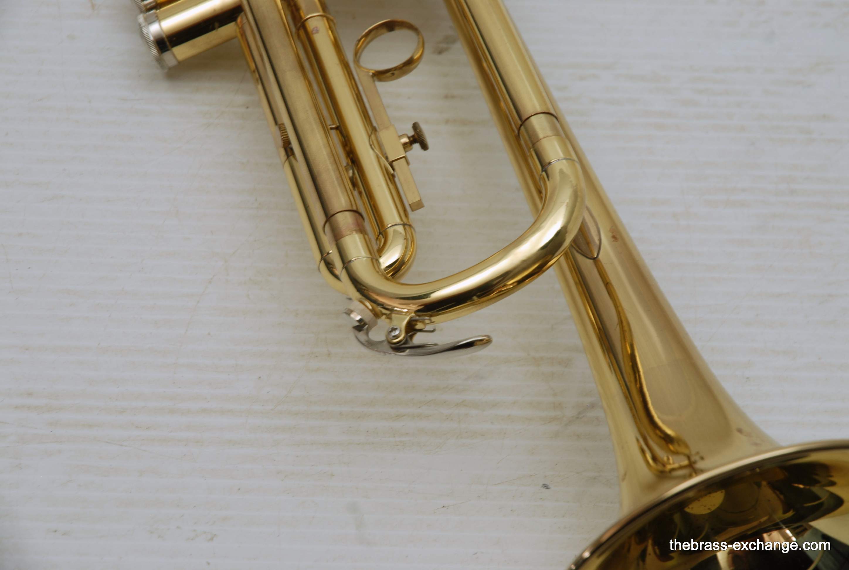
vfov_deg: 13.1
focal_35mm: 105
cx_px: 424
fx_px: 2481
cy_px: 285
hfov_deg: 19.4
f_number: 8
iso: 100
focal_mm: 70
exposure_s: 1/2.5
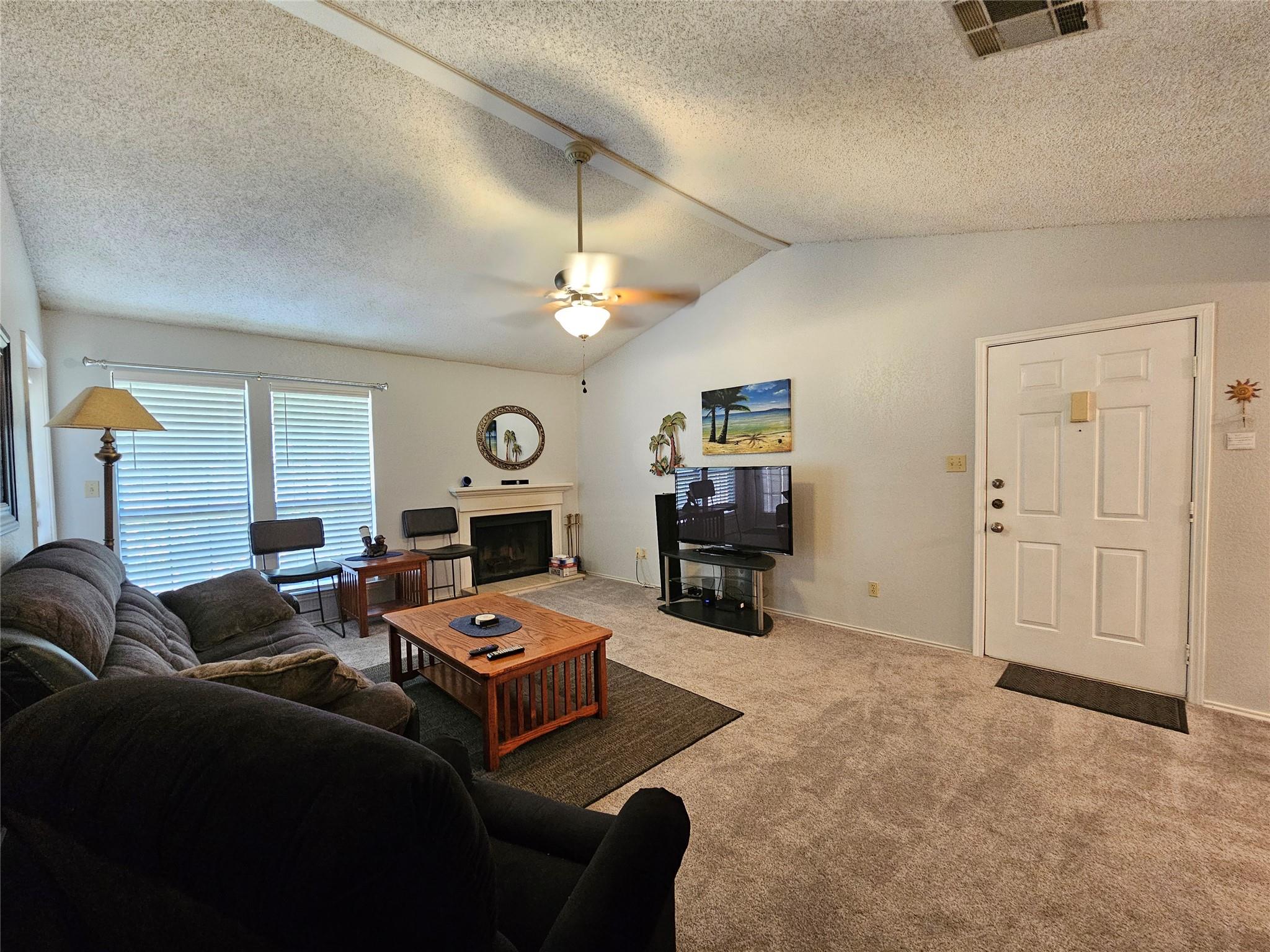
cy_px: 476
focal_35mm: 13
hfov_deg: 106.2
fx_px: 477
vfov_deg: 89.9
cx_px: 635
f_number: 2.2
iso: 640
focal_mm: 2.2
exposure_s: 1/24
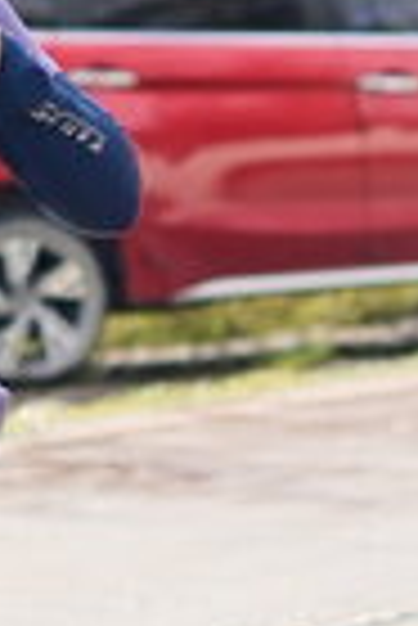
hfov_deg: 4.7
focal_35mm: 288
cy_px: 108
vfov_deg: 7.1
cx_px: -243
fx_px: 5003
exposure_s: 1/8000
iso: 200
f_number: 2
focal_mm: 50
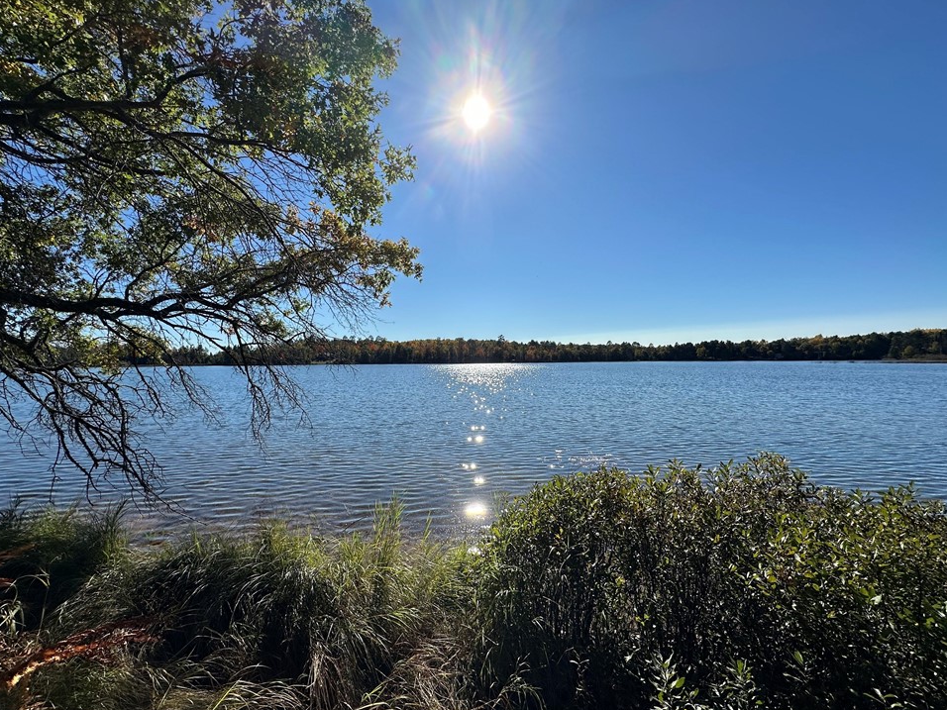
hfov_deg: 98.2
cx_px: 467
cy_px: 356
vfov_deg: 81.7
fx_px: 410
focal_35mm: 15
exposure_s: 1/4000
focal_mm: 2.22
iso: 50
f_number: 2.2
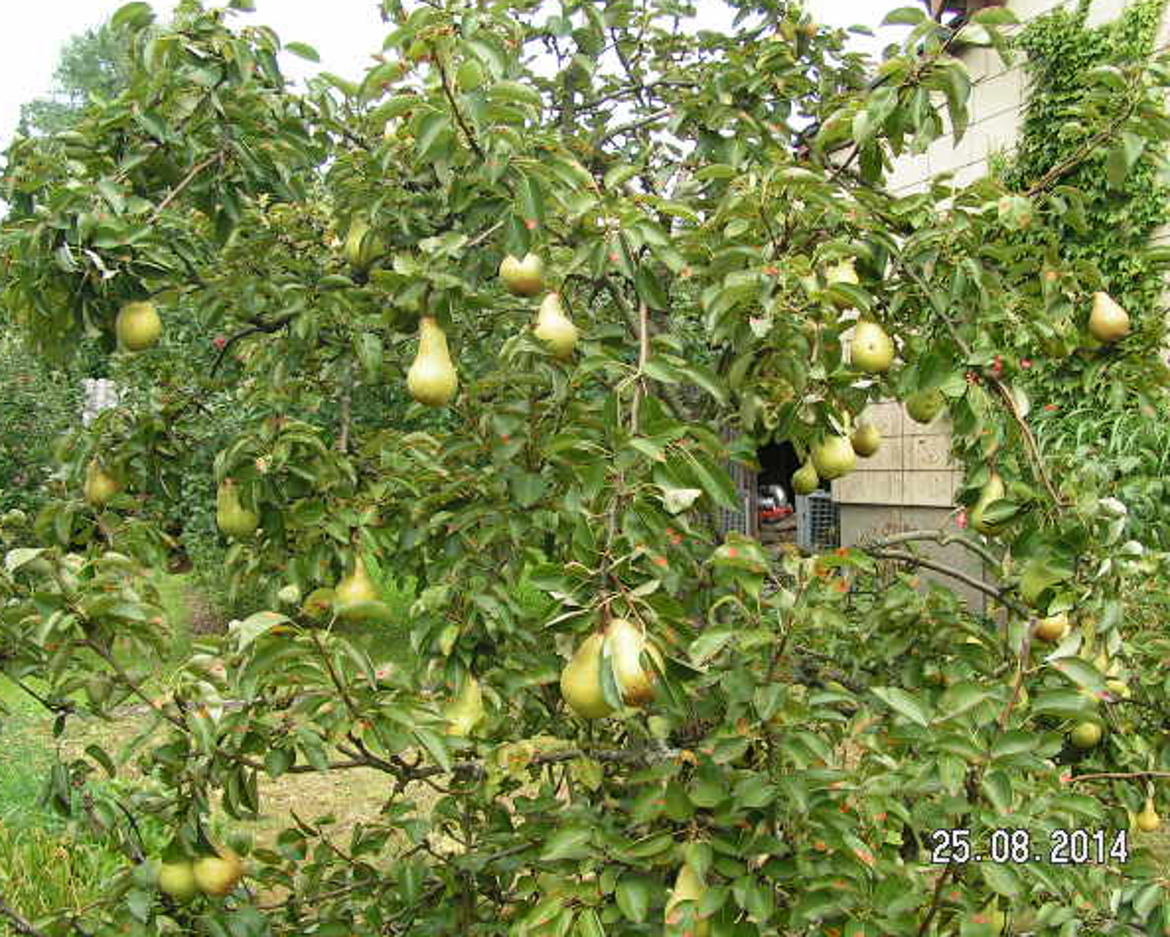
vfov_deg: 37.4
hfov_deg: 45.8
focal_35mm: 40
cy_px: 466
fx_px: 1386
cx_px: 604
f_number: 4.5
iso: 50
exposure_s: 1/125
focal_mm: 5.8
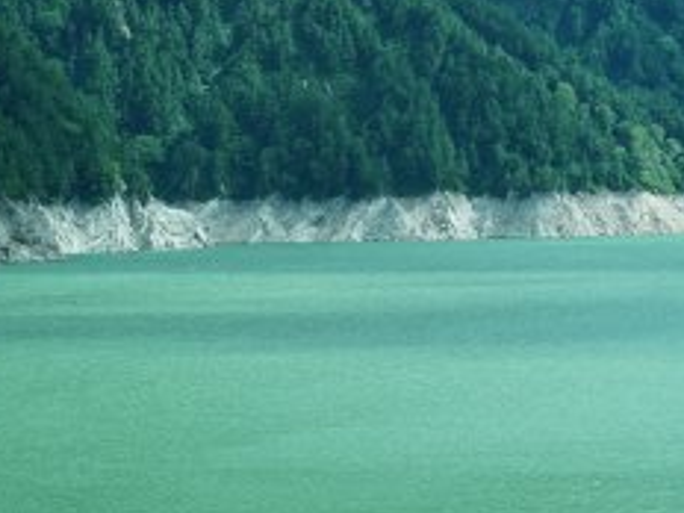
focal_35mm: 127
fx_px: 2509
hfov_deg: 15.4
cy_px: -6
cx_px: 531
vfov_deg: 11.5
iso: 100
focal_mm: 50
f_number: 1.8
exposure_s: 1/3200
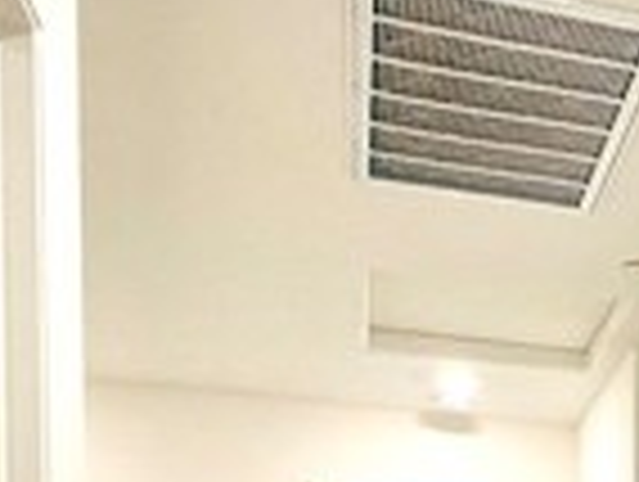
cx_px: 778
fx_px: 1165
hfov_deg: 26.9
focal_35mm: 63
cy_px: 757
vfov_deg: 19.7
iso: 250
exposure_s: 1/120
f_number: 2.2
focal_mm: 2.22
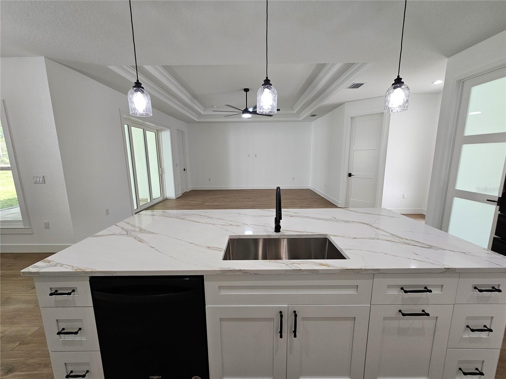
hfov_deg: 106.2
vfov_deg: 89.9
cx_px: 253
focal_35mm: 13
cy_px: 190
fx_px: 190
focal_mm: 2.2
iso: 80
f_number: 2.2
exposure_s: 1/60
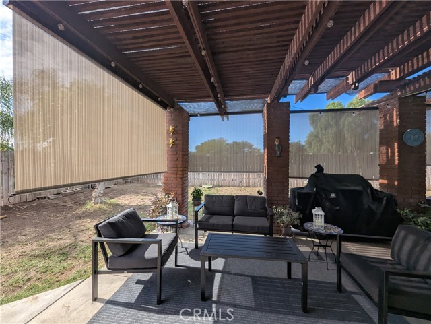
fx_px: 162
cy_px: 162
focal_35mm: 13
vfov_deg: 90.0
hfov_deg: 106.1
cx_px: 216
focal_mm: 1.95
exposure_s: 1/826
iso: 38
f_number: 2.2
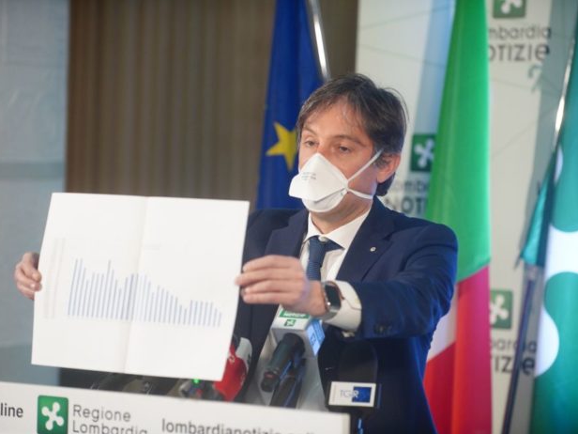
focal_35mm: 151
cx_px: 291
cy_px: 217
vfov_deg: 9.8
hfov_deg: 13.1
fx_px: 2516
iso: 2500
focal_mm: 138.6
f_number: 5
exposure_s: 1/400
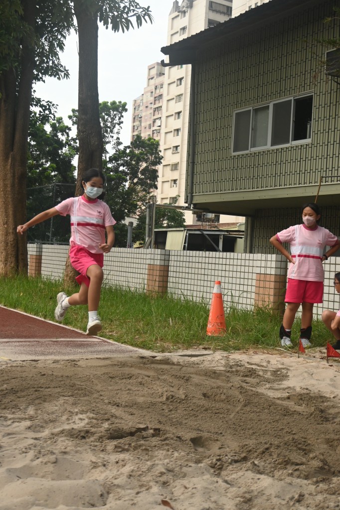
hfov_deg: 29.4
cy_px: 255
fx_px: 649
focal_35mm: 46
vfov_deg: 43.0
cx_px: 170
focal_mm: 30.5
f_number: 5
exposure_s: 1/2500
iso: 1000
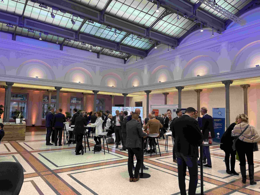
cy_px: 98
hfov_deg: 67.3
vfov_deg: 53.1
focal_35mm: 26
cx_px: 130
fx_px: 195
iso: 64
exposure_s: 1/100
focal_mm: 4.2
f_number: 1.6
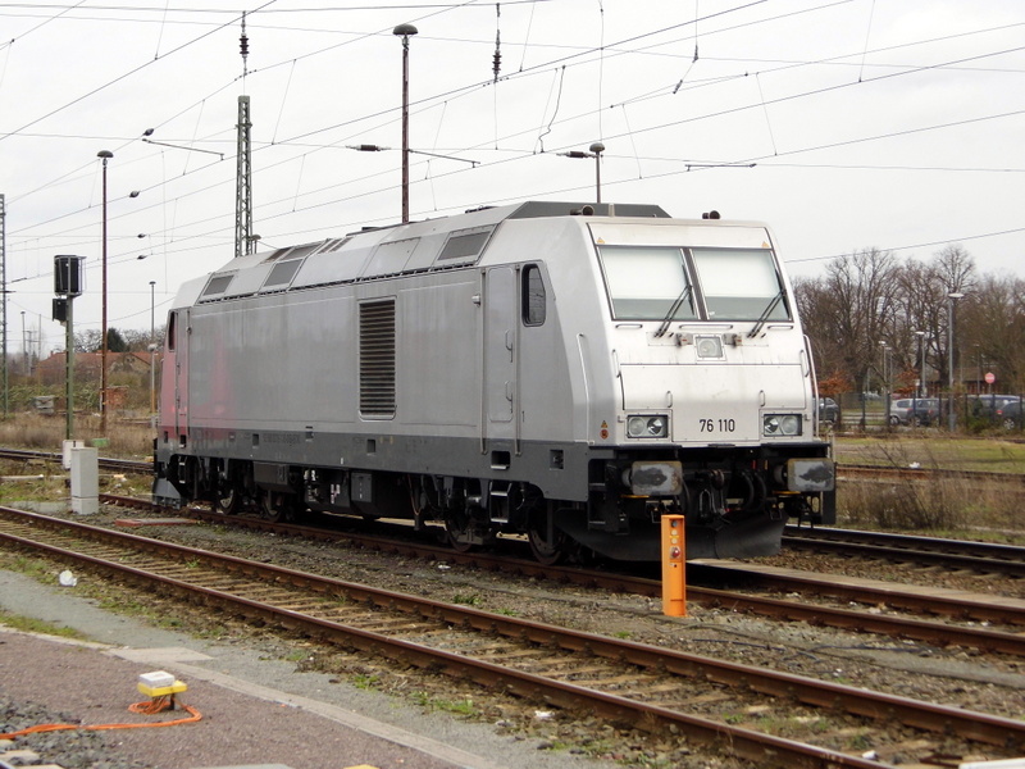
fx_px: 2398
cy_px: 384
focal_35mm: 81
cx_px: 512
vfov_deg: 18.2
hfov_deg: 24.1
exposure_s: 1/60
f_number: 4.2
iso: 100
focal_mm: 14.6
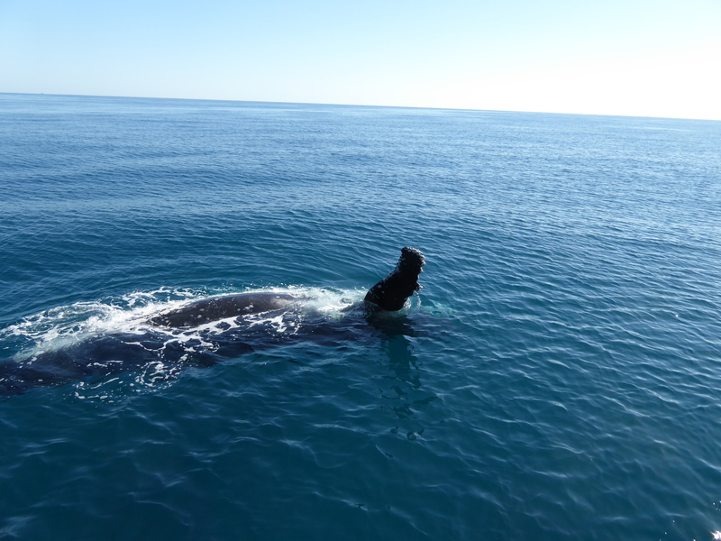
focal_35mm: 25
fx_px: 521
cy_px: 270
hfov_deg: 69.4
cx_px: 360
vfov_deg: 54.9
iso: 100
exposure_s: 1/800
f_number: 3.3
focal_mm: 4.3
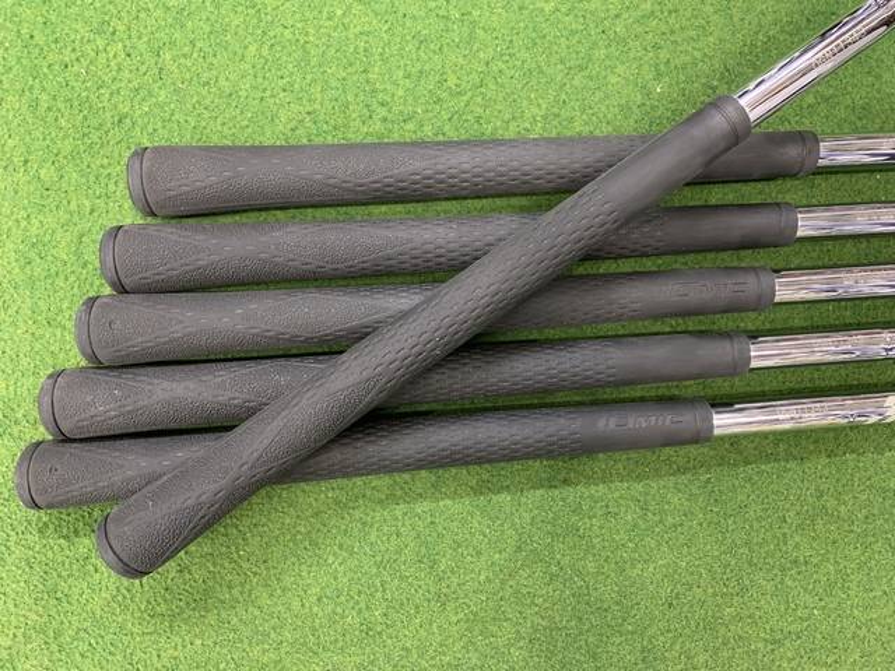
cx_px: 448
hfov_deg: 67.3
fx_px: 672
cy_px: 336
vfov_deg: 53.1
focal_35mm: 26
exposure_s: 1/40
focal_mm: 4.25
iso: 400
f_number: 1.8
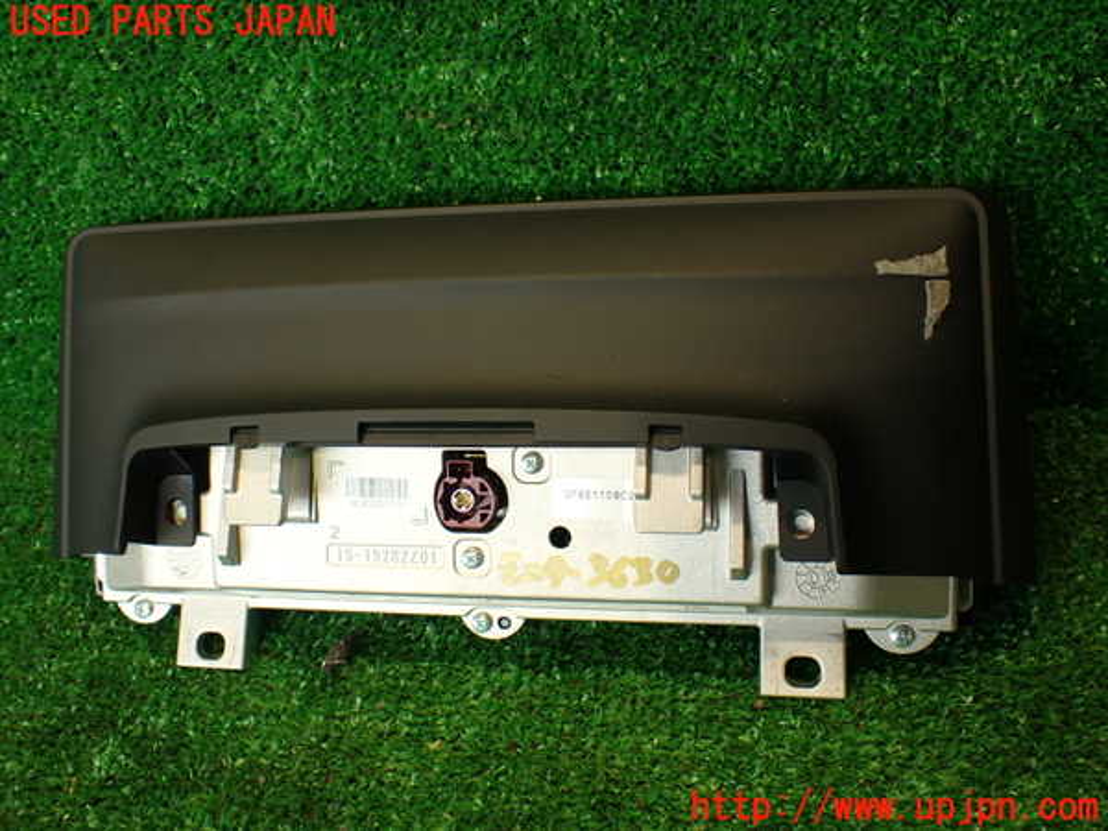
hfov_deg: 56.8
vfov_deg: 44.2
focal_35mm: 32
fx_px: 1024
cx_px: 554
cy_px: 416
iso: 200
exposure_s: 1/50
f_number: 2.4
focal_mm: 5.79
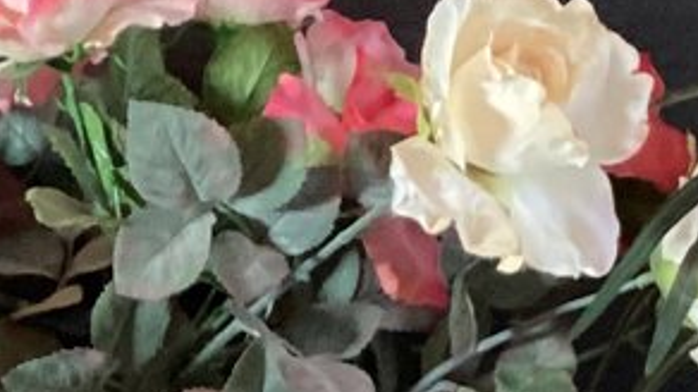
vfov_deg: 6.8
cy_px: 618
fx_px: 3238
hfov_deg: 12.3
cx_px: 200
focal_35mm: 175
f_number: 2.4
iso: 400
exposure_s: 1/40
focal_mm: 3.3
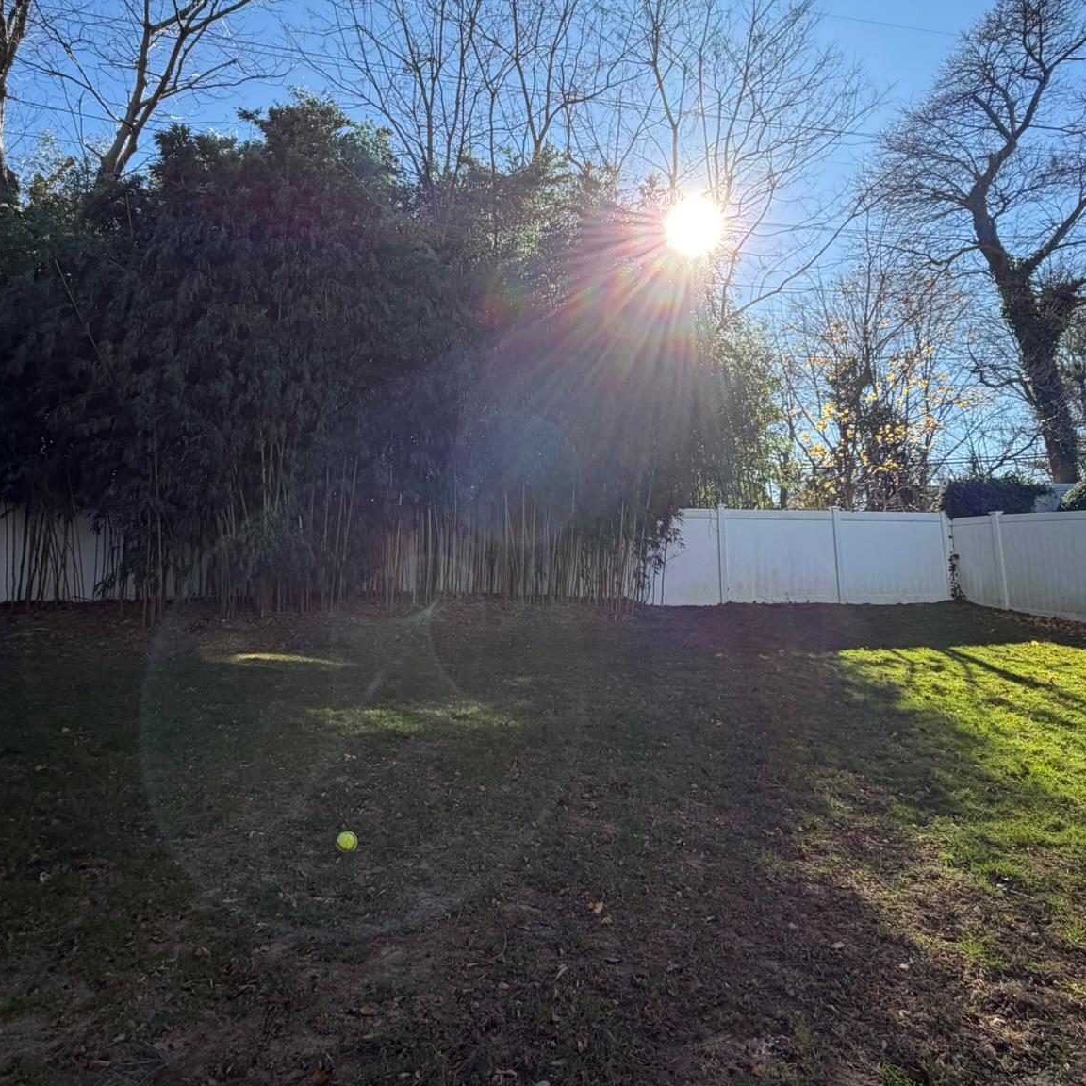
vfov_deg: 69.1
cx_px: 547
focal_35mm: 22
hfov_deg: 69.6
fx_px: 781
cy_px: 445
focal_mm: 2.22
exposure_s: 1/751
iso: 40
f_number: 2.2
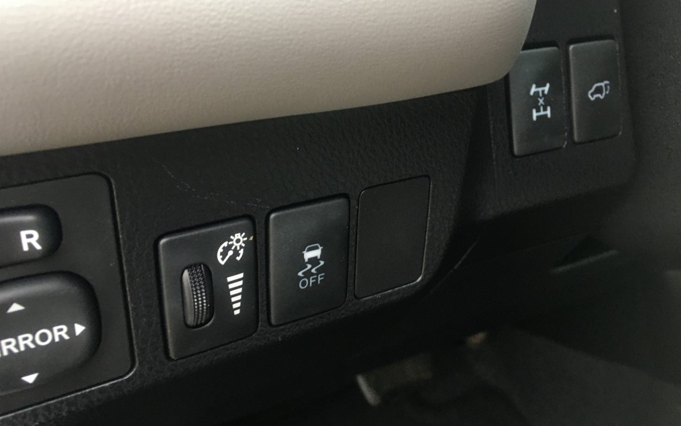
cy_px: 176
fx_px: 576
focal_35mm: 31
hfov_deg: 61.2
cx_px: 339
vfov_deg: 40.5
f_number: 2.2
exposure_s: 1/30
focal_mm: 4.15
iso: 100
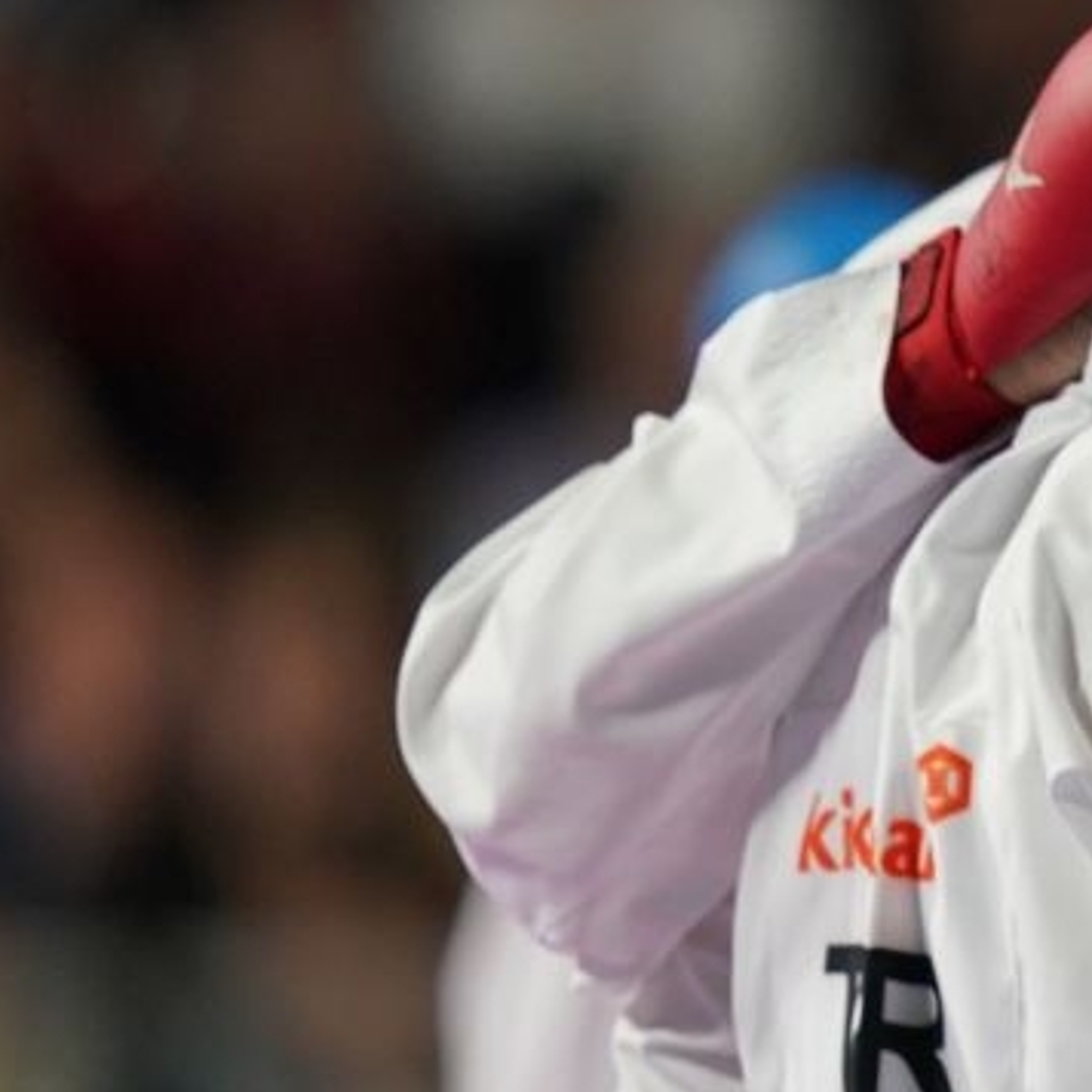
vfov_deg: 1.0
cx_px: 2531
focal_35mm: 1719
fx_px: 61352
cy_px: 411
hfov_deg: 1.0
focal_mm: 400
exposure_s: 1/400
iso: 1250
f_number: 2.8
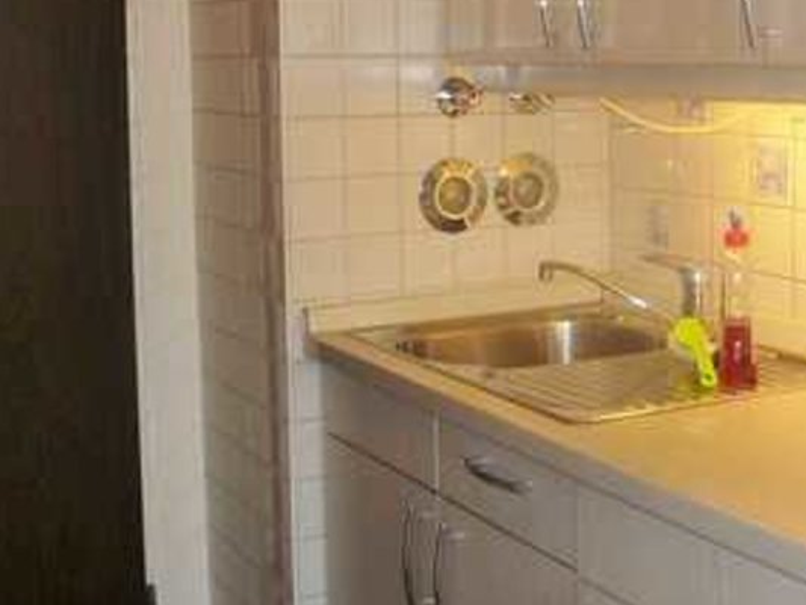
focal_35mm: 63
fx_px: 1467
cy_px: 160
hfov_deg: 29.5
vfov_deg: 23.1
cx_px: 714
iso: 100
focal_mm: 4.6
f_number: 2.8
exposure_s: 1/50
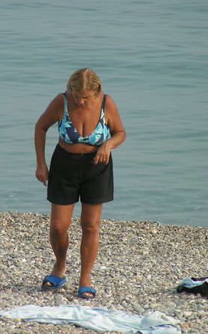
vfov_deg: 3.8
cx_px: 71
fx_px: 5020
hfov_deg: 2.4
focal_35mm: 553
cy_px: 160
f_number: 3.5
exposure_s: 1/640
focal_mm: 58
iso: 50
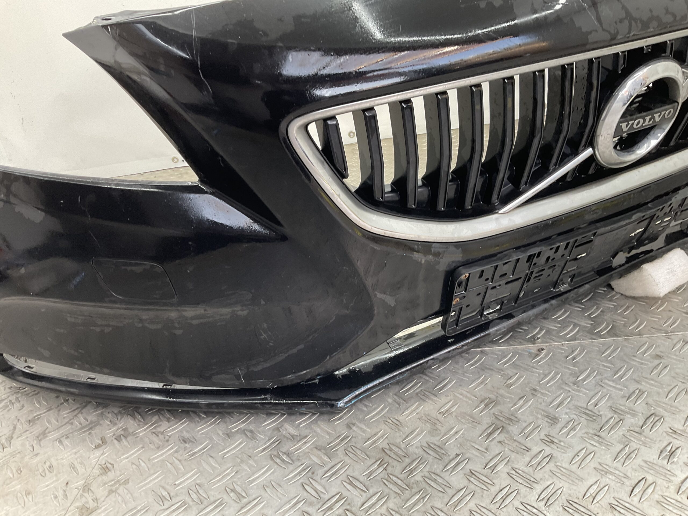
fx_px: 576
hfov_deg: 61.7
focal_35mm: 29
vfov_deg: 48.2
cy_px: 258
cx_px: 344
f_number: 1.8
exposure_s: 1/60
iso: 50
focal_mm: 3
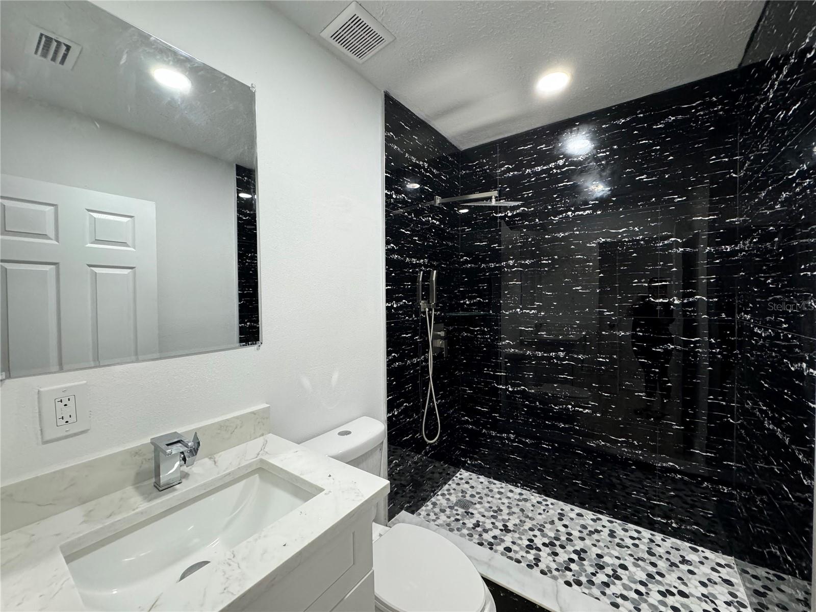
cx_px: 408
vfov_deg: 85.7
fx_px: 330
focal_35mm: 14
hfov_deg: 102.1
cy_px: 306
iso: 320
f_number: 2.2
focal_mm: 2.22
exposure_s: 1/120
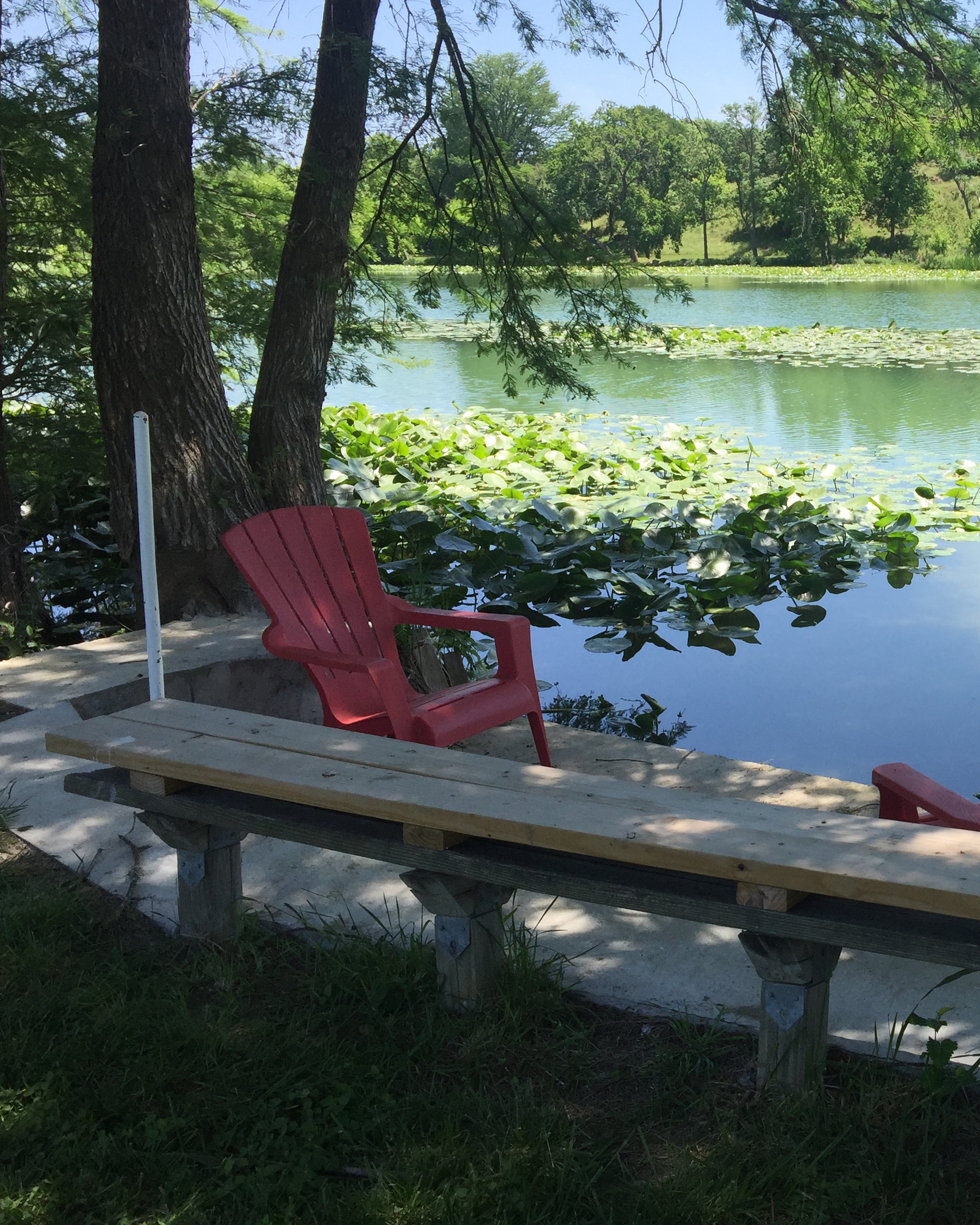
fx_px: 1486
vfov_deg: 44.8
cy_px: 593
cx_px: 871
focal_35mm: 41
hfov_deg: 34.6
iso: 32
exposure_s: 1/942
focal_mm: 4.15
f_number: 2.2
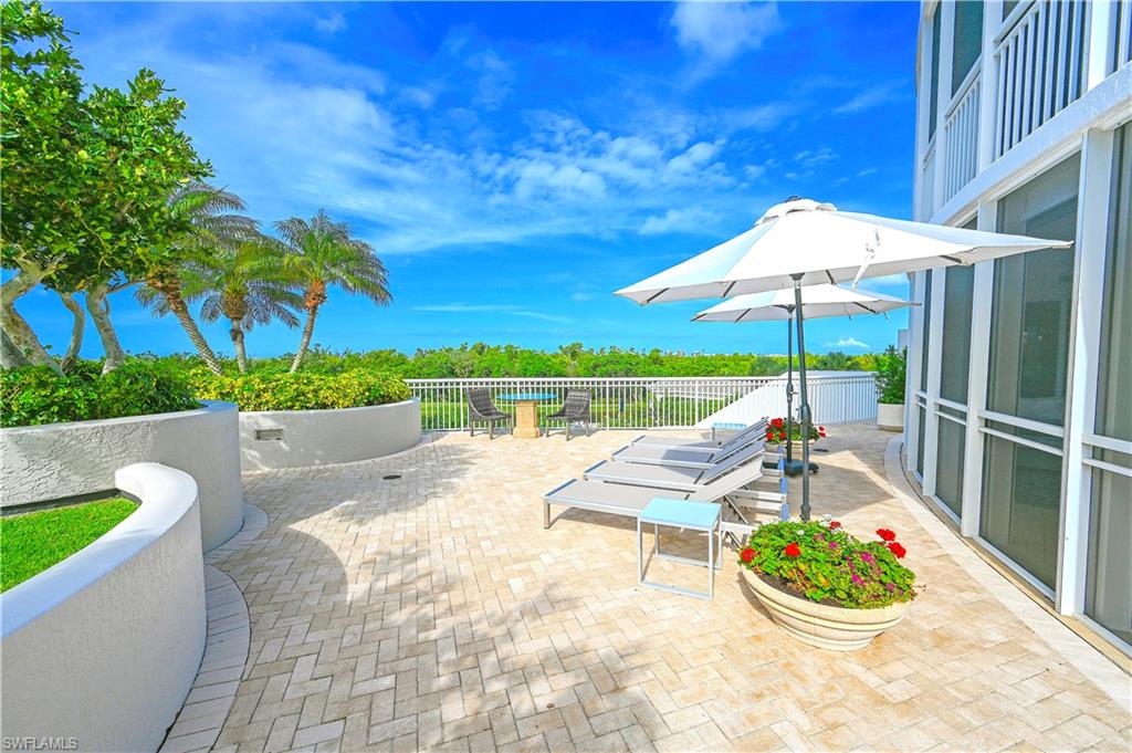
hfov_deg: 104.3
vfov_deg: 81.1
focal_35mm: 14
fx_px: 440
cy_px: 376
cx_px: 566
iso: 100
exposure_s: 1/500
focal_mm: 14
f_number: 8
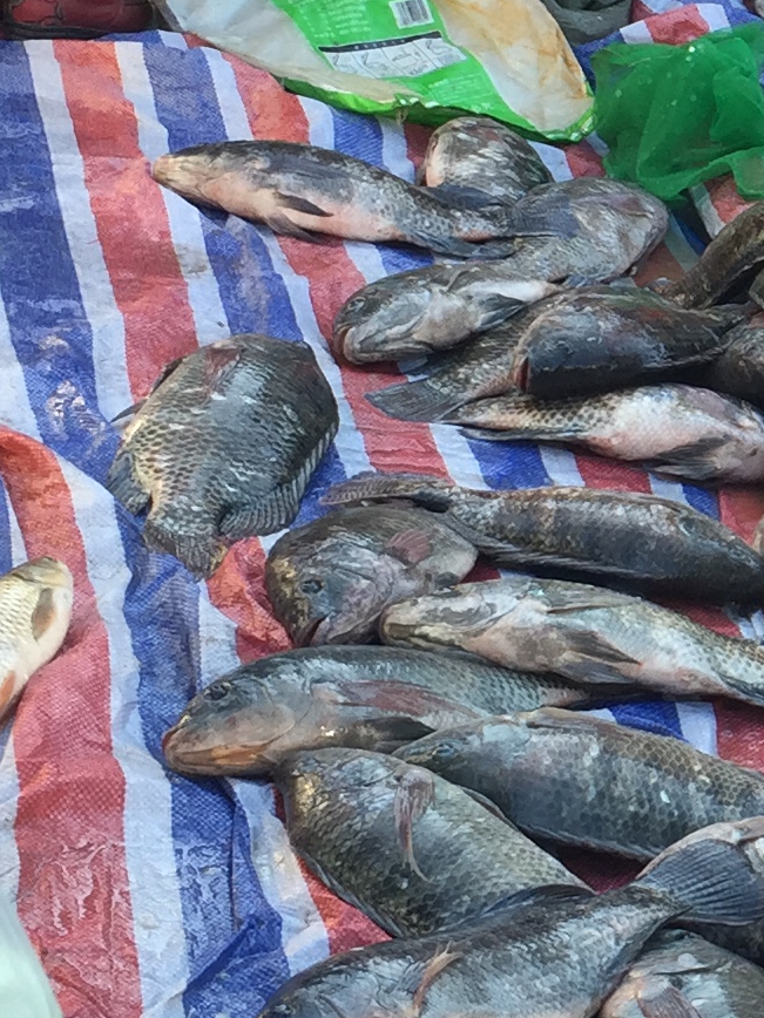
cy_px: 258
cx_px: 1208
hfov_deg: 12.8
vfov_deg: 17.9
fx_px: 3208
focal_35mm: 109
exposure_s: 1/106
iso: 32
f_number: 2.2
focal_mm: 4.15
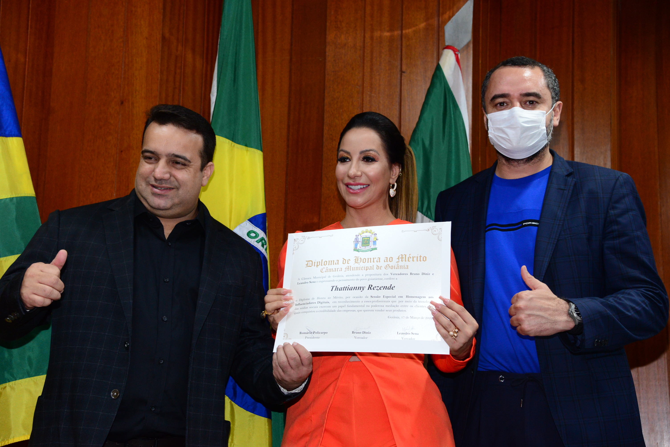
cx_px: 335
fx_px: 1080
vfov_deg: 23.4
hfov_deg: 34.5
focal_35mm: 58
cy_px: 224
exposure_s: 1/100
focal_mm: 58
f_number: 4.5
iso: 2500
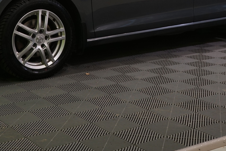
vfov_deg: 16.1
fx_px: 515
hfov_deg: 24.7
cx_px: 99
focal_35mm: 82
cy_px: -18
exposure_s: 1/50
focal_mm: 33
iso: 500
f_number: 5
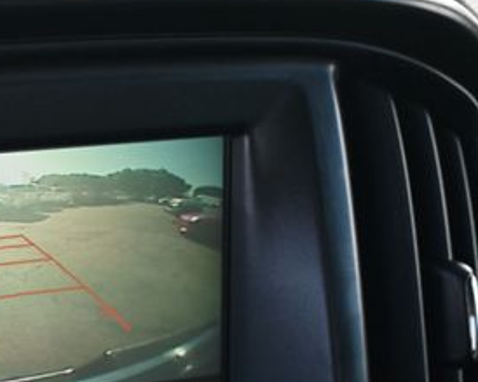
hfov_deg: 22.2
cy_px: 345
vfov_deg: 18.4
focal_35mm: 82
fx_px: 1161
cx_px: -23
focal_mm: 25
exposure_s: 1/250
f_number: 4.2
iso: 400
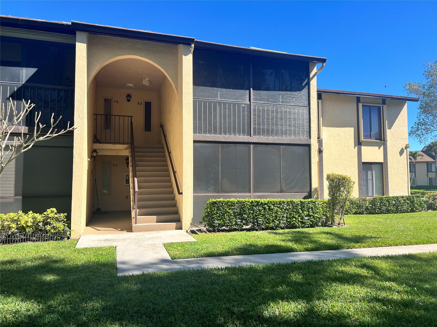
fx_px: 328
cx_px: 218
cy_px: 164
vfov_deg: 53.1
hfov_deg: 67.3
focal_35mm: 26
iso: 50
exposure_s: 1/2353
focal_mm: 5.7
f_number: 1.5
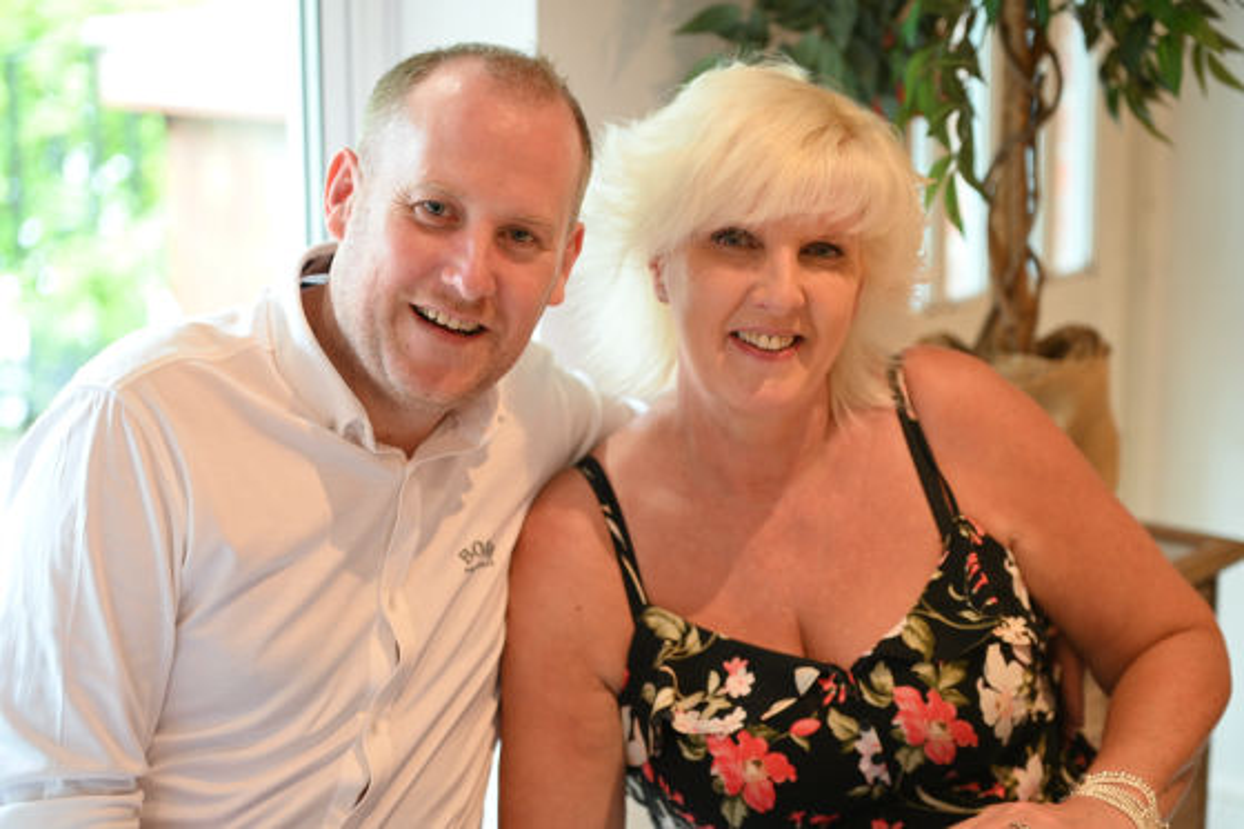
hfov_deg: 25.4
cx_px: 622
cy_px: 414
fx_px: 2763
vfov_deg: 17.1
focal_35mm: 80
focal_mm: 80
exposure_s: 1/125
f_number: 2.8
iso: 2200
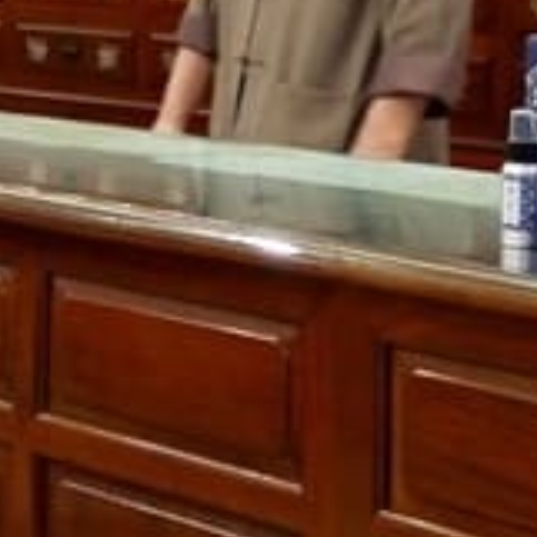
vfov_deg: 12.9
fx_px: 2317
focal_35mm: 132
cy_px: -107
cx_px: -524
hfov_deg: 11.9
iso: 1000
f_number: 3.5
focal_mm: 12
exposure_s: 1/60
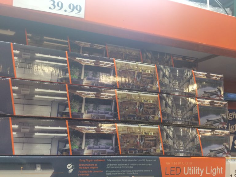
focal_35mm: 29
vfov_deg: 48.2
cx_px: 118
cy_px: 88
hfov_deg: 61.7
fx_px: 198
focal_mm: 4.15
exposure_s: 1/30
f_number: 2.2
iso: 80
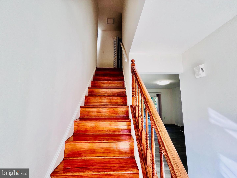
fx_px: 89
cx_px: 118
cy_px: 89
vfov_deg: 89.9
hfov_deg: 106.2
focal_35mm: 13
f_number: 1.8
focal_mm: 1.57
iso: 32
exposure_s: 1/114
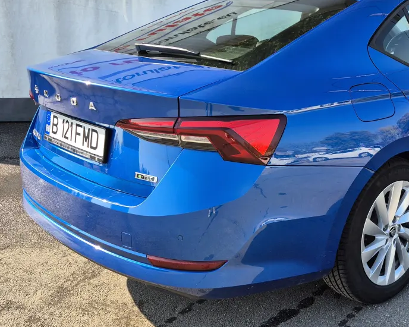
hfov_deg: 38.2
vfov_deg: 31.9
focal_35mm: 47
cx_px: 324
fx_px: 569
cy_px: 122
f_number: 1.8
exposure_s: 1/364
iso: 25
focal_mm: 5.4
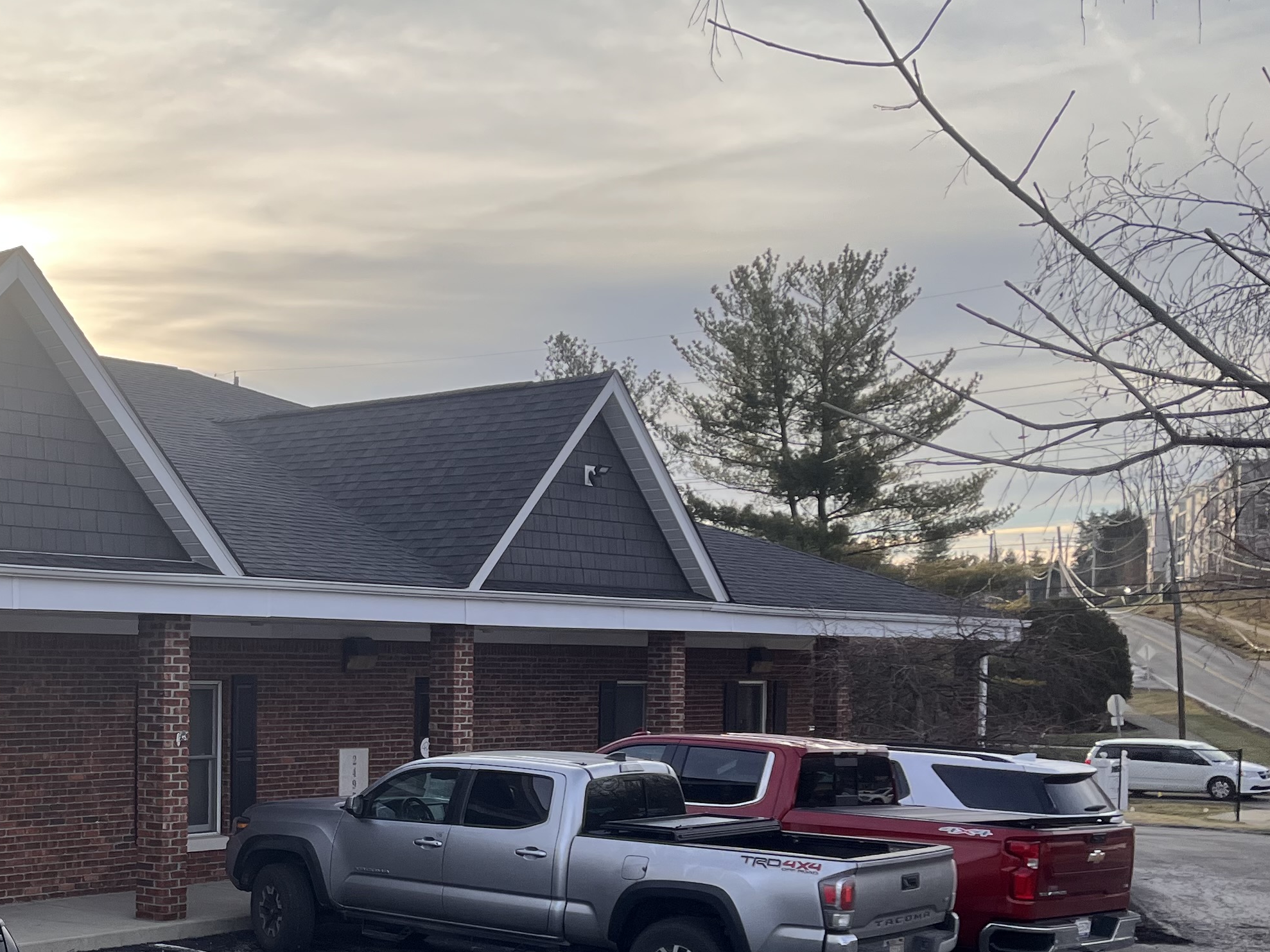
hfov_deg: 33.7
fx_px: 1944
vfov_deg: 27.0
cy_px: 761
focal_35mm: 53
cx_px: 63
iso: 50
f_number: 1.6
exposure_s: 1/1647
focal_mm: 5.1
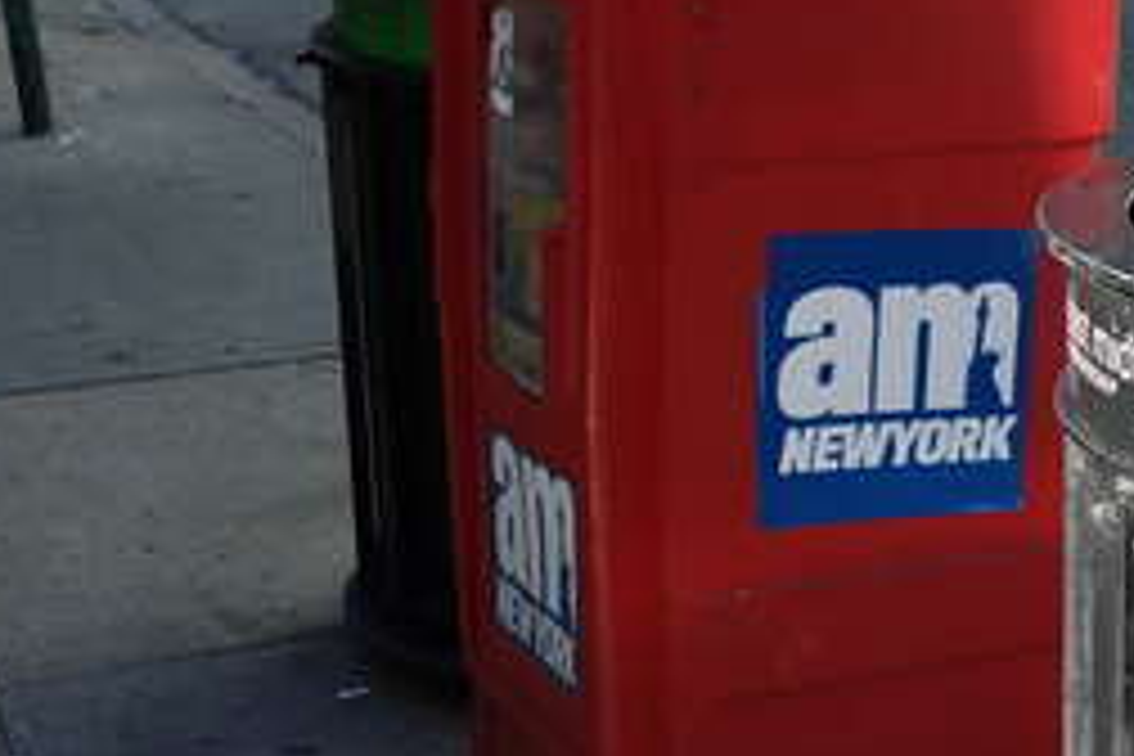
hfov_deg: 22.1
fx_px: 2803
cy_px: 745
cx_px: 1089
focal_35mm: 89
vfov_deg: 15.1
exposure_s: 1/250
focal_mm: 10.4
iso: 125
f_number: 3.2
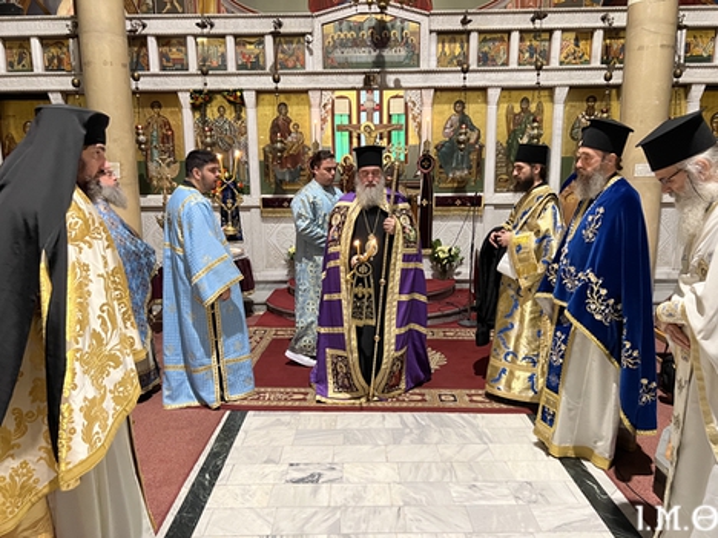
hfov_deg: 67.3
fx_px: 539
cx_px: 359
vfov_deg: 53.1
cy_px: 269
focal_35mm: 26
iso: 640
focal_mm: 5.7
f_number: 1.5
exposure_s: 1/33
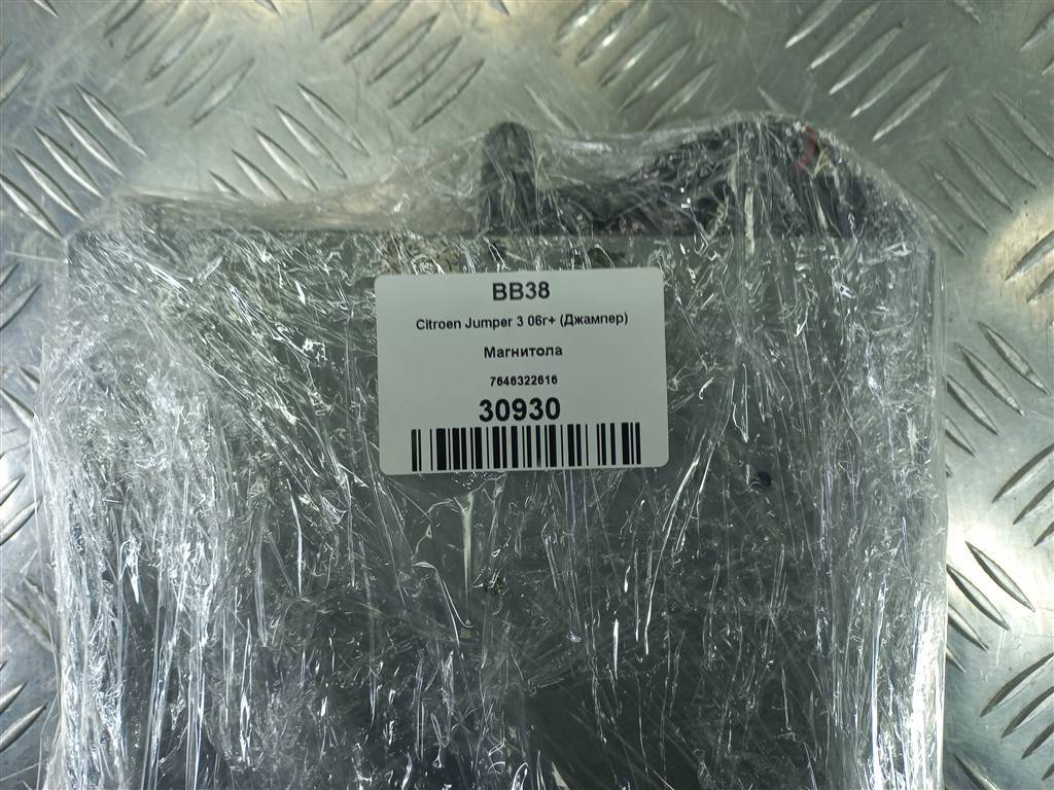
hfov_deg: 69.4
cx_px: 527
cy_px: 395
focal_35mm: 25
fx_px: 761
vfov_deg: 54.9
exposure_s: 1/50
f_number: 1.8
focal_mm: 4.6
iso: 25
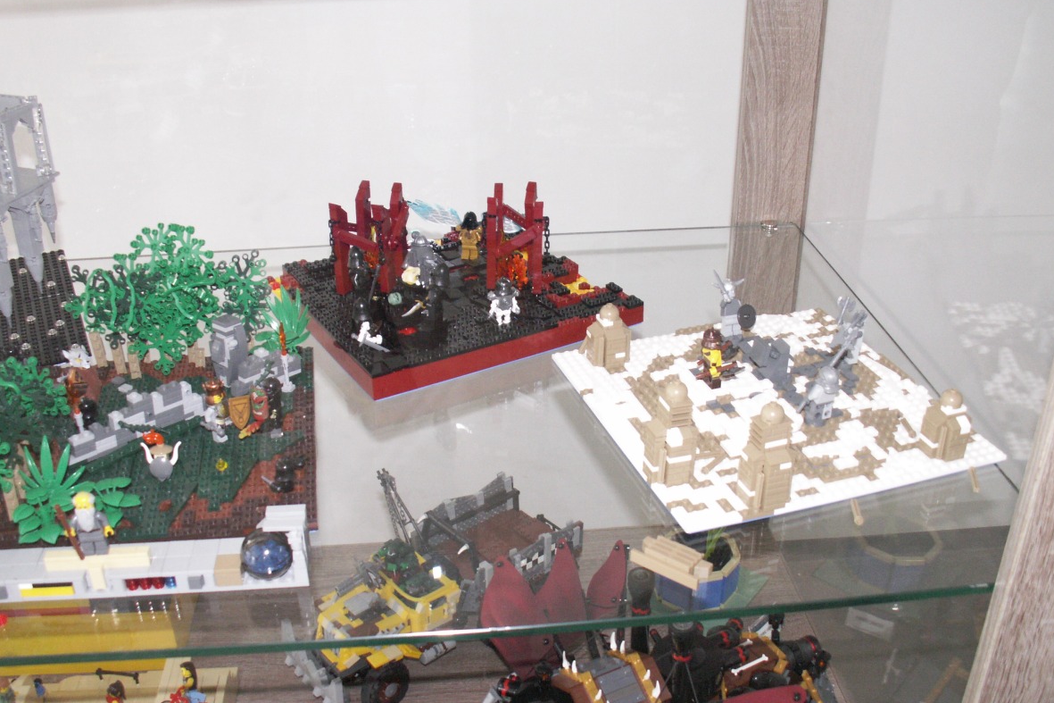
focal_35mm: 37
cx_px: 521
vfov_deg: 35.9
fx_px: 1083
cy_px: 376
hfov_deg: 51.9
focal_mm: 5.86
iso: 160
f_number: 2.8
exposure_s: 1/60
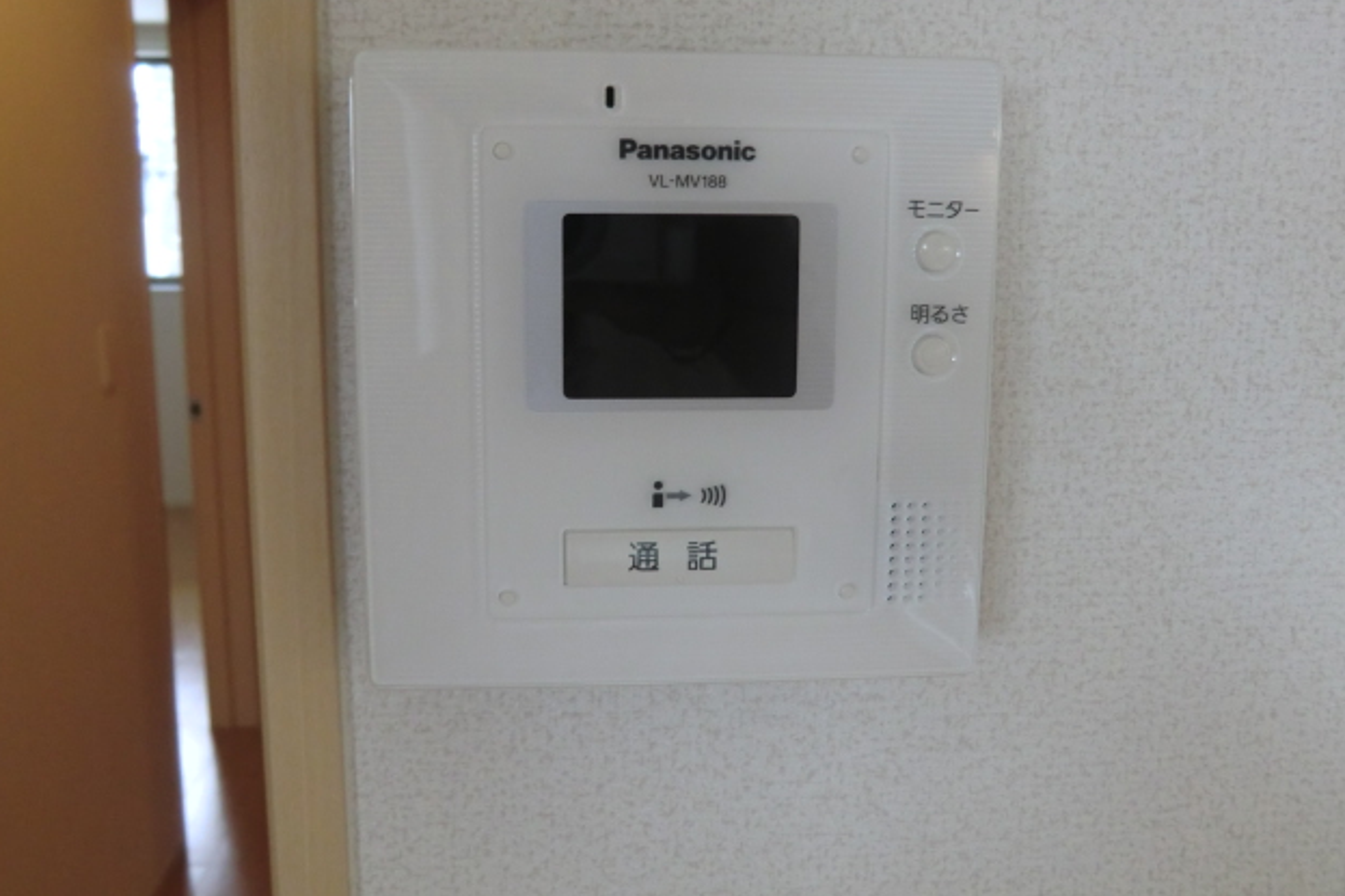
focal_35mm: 31
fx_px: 1158
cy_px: 417
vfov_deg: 42.3
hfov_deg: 60.3
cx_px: 663
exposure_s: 1/60
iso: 250
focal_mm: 5.2
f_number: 3.5
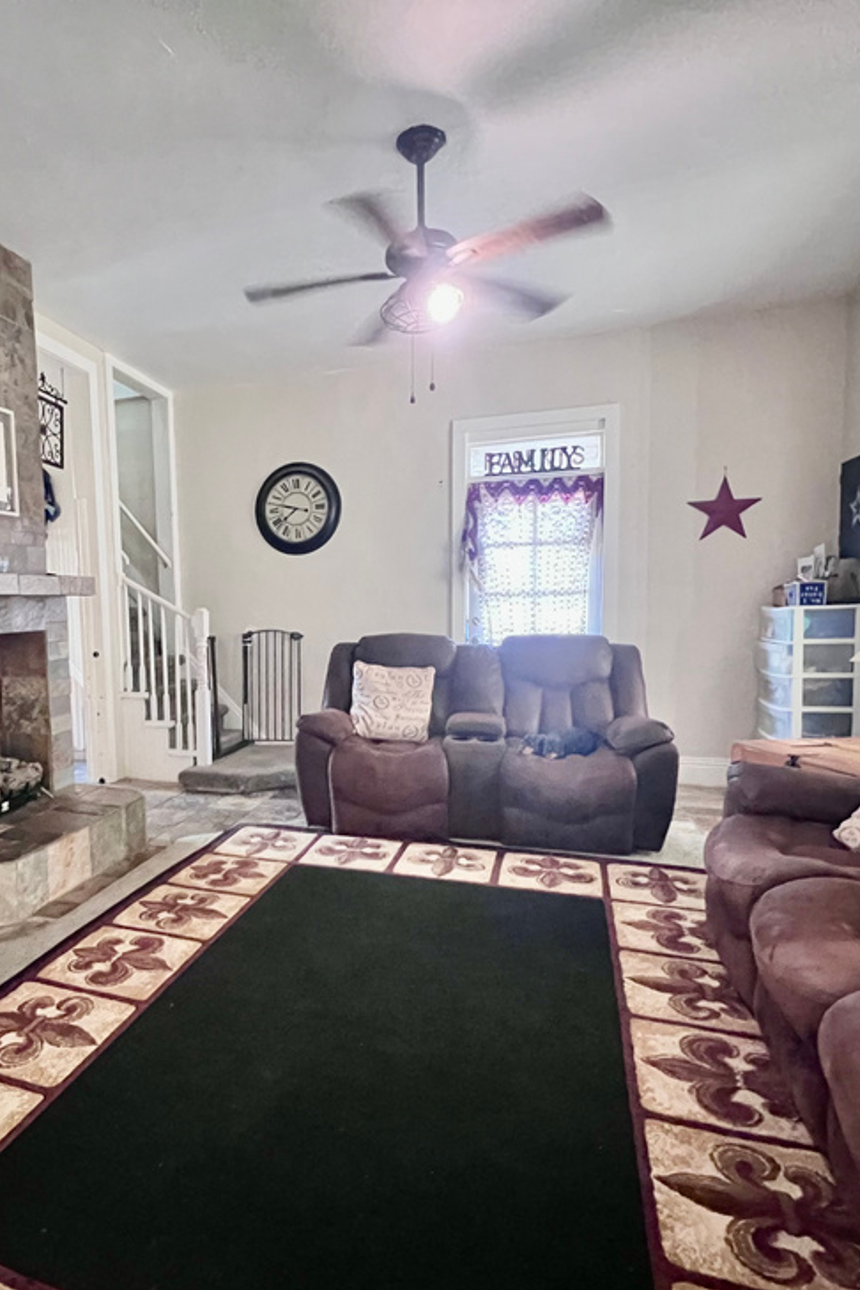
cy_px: 678
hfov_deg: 62.7
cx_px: 278
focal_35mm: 19
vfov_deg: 86.8
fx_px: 681
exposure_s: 1/30
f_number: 1.8
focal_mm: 1.57
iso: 1600
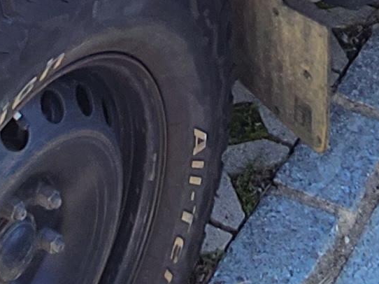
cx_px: 148
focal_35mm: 96
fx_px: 1051
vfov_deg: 11.9
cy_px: -429
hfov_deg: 20.4
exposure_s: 1/299
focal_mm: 1.7
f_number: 2.2
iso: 32
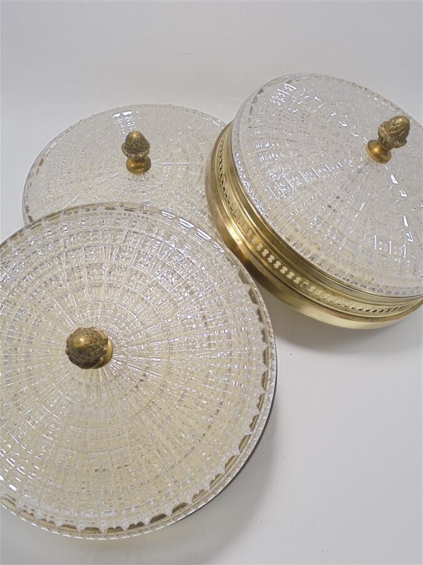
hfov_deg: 41.8
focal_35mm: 34
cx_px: 212
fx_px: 554
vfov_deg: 54.0
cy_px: 282
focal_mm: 6.1
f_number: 4
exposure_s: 1/60
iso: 100
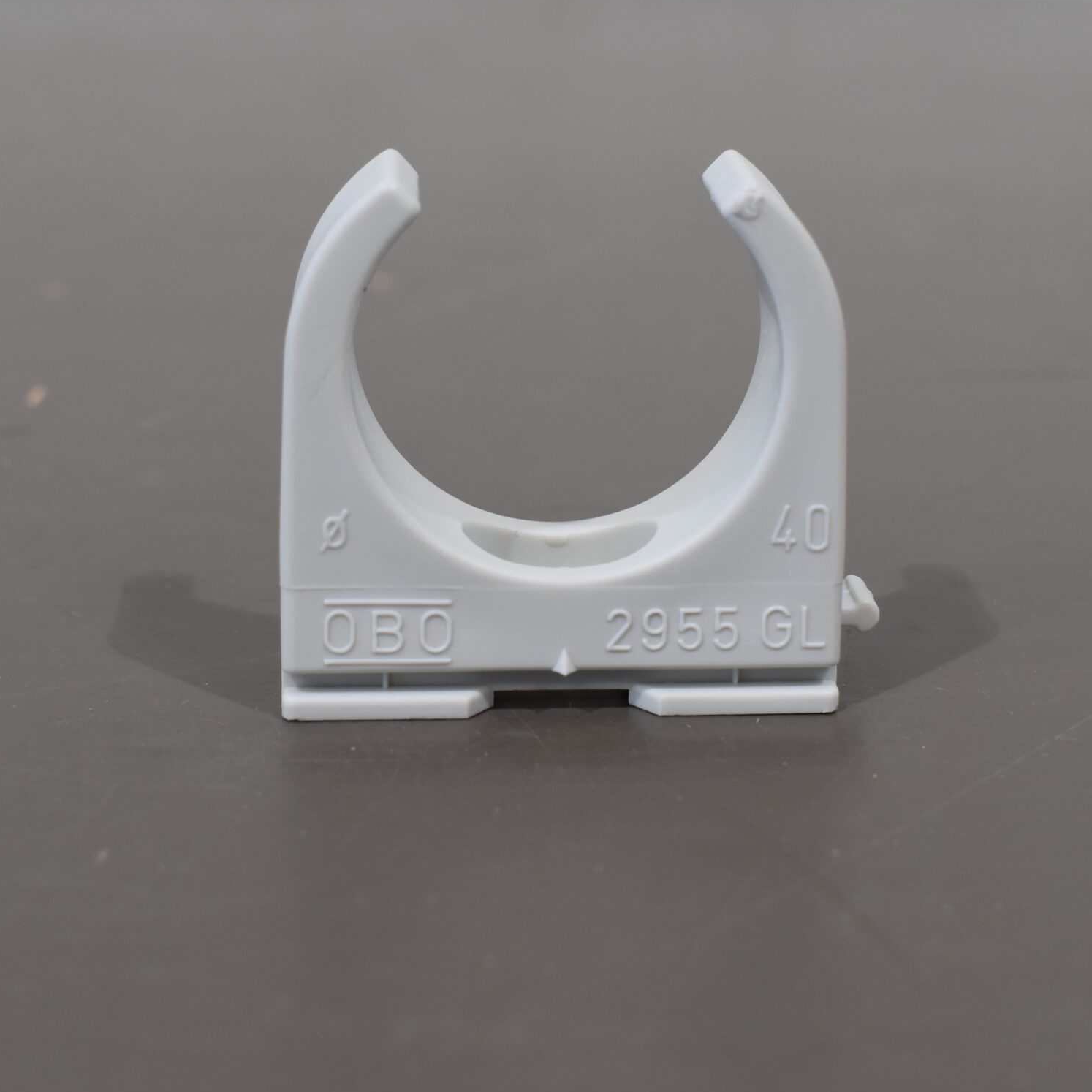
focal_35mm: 68
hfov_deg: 25.4
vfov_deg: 25.5
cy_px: 522
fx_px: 2417
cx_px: 615
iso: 400
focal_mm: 31
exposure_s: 1/60
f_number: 7.1
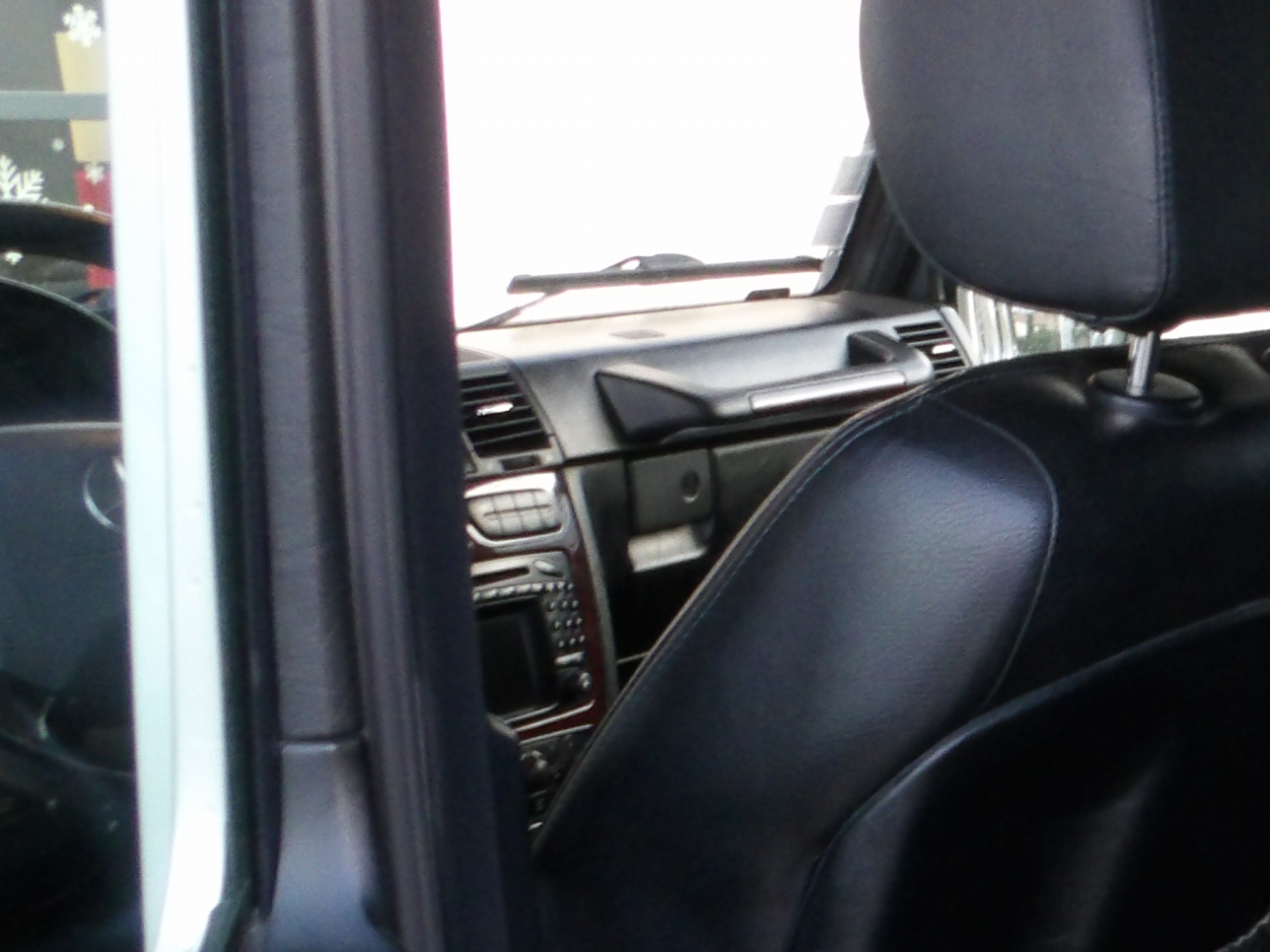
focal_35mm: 68
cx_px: 1507
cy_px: 746
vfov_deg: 21.4
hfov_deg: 25.7
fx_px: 2495
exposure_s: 1/15
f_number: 4.1
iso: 239
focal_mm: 4.3
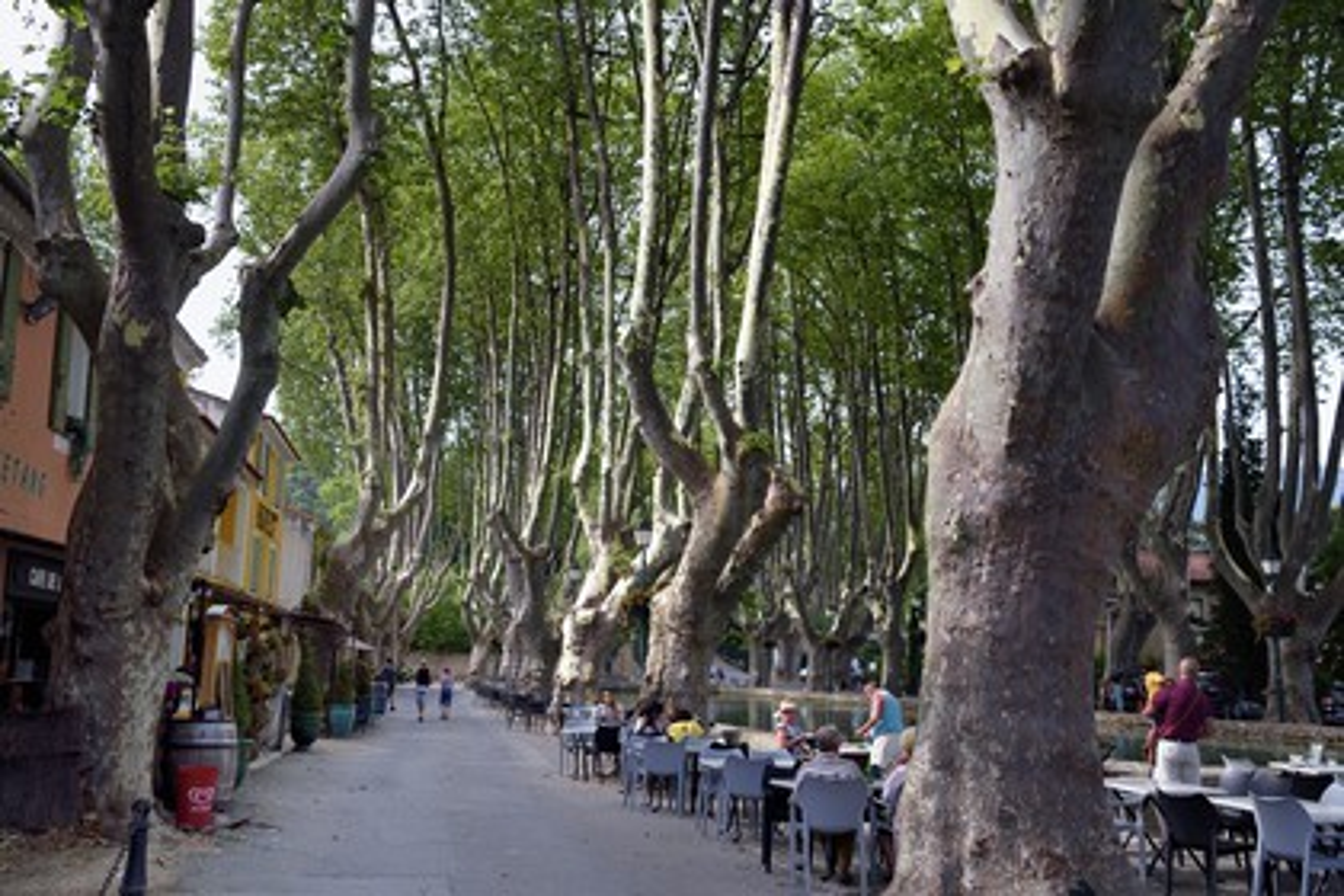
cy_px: 448
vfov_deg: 38.9
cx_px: 672
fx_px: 1269
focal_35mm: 34
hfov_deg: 55.8
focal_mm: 34
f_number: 6.3
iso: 200
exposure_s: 1/200
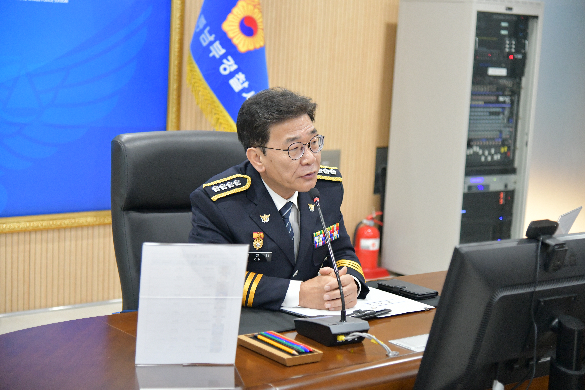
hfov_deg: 30.5
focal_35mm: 66
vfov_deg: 20.6
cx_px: 292
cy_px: 195
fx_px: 1072
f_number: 4
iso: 6400
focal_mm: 66
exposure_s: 1/250
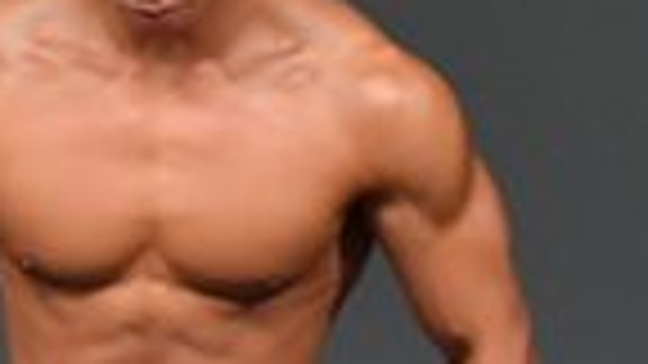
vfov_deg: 0.6
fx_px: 33368
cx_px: 218
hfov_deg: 1.1
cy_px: 571
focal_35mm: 1942
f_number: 5.6
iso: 4000
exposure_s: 1/400
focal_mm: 230
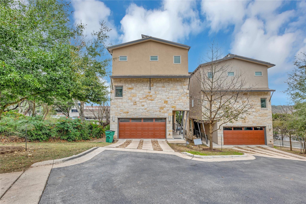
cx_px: 153
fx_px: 136
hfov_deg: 96.7
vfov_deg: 73.7
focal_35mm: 16
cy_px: 102
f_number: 8
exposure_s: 1/20
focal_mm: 16
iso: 100
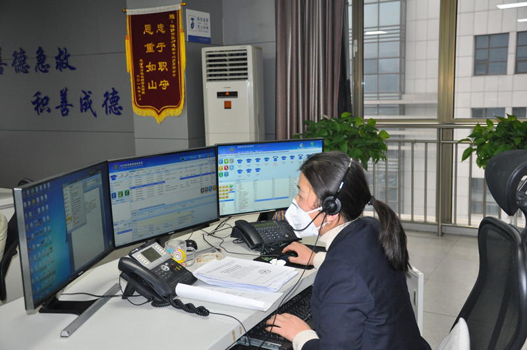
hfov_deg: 49.6
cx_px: 264
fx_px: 570
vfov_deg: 34.1
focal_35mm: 39
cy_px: 175
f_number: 4
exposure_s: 1/60
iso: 800
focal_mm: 26
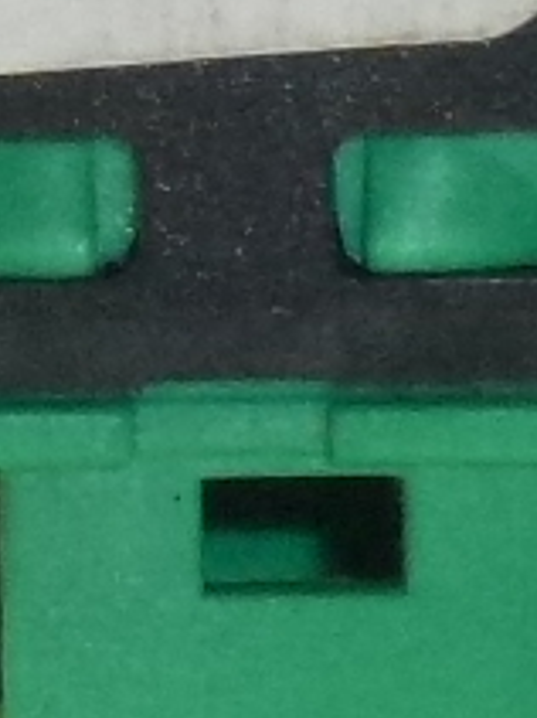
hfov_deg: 1.7
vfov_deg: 2.3
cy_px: -589
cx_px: 245
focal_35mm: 863
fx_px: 17868
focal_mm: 16
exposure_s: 1/160
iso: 400
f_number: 4.9
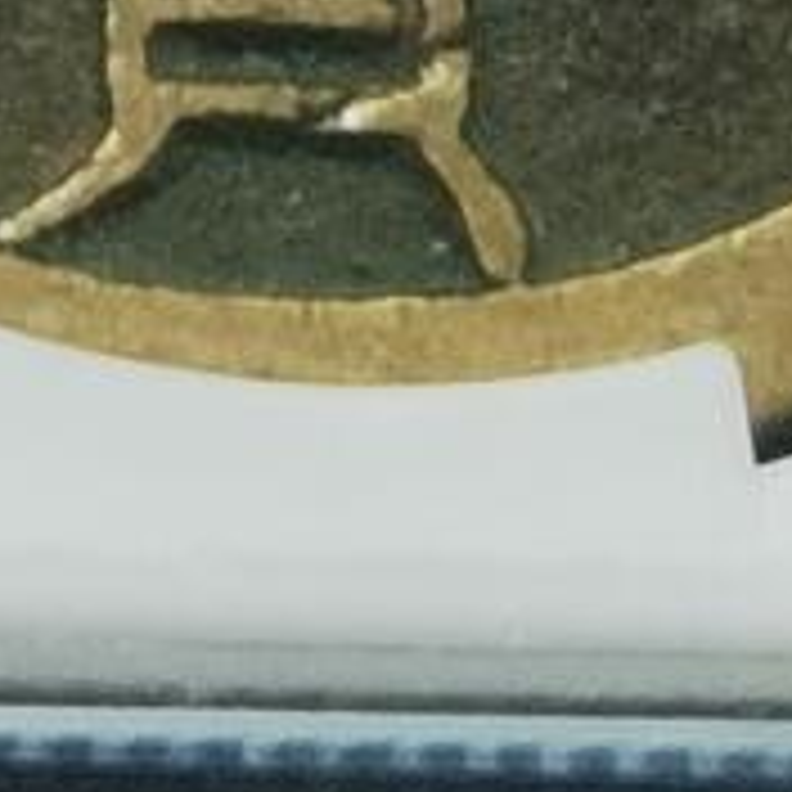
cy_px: -2115
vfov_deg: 3.0
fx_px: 14496
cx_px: 256
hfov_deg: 3.1
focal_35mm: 560
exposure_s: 1/100
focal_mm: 6.67
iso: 100
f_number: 1.9
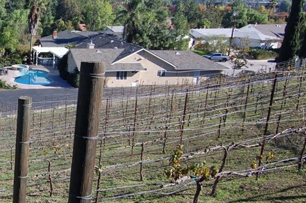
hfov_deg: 39.0
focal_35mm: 45
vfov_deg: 29.7
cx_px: 4
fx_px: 382
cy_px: 85
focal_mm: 14
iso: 200
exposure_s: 1/250
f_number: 8
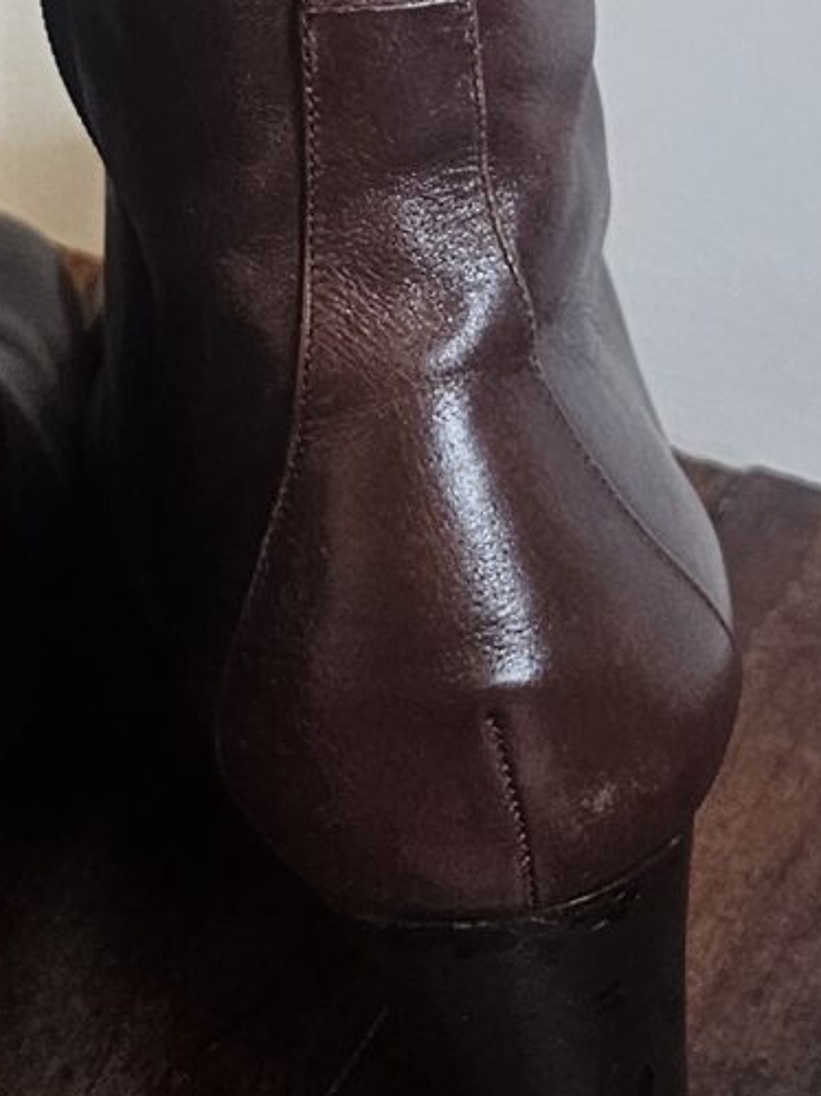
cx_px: -101
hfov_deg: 12.3
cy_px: -929
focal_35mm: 118
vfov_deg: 14.5
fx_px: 3733
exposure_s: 1/120
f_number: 1.7
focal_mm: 6.3
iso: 125
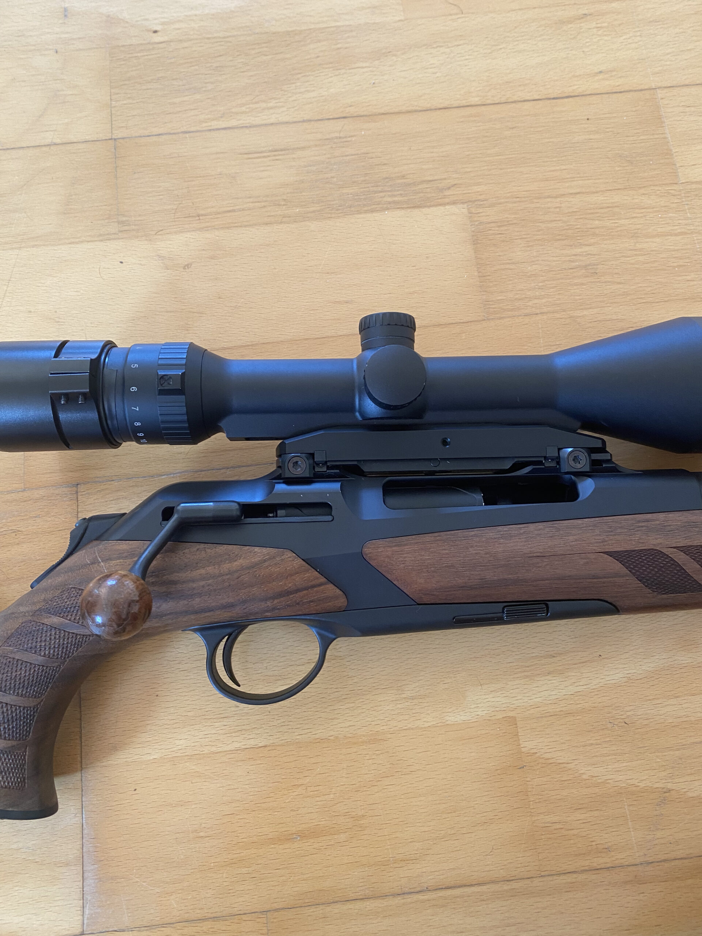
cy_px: 468
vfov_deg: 67.3
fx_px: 703
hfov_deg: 53.1
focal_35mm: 26
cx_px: 351
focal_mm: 4.25
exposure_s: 1/66
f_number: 1.8
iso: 125
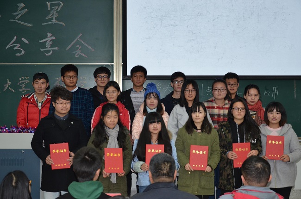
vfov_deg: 18.1
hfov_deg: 27.1
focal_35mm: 75
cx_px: 150
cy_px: 100
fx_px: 626
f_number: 5
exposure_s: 1/60
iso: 800
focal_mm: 50
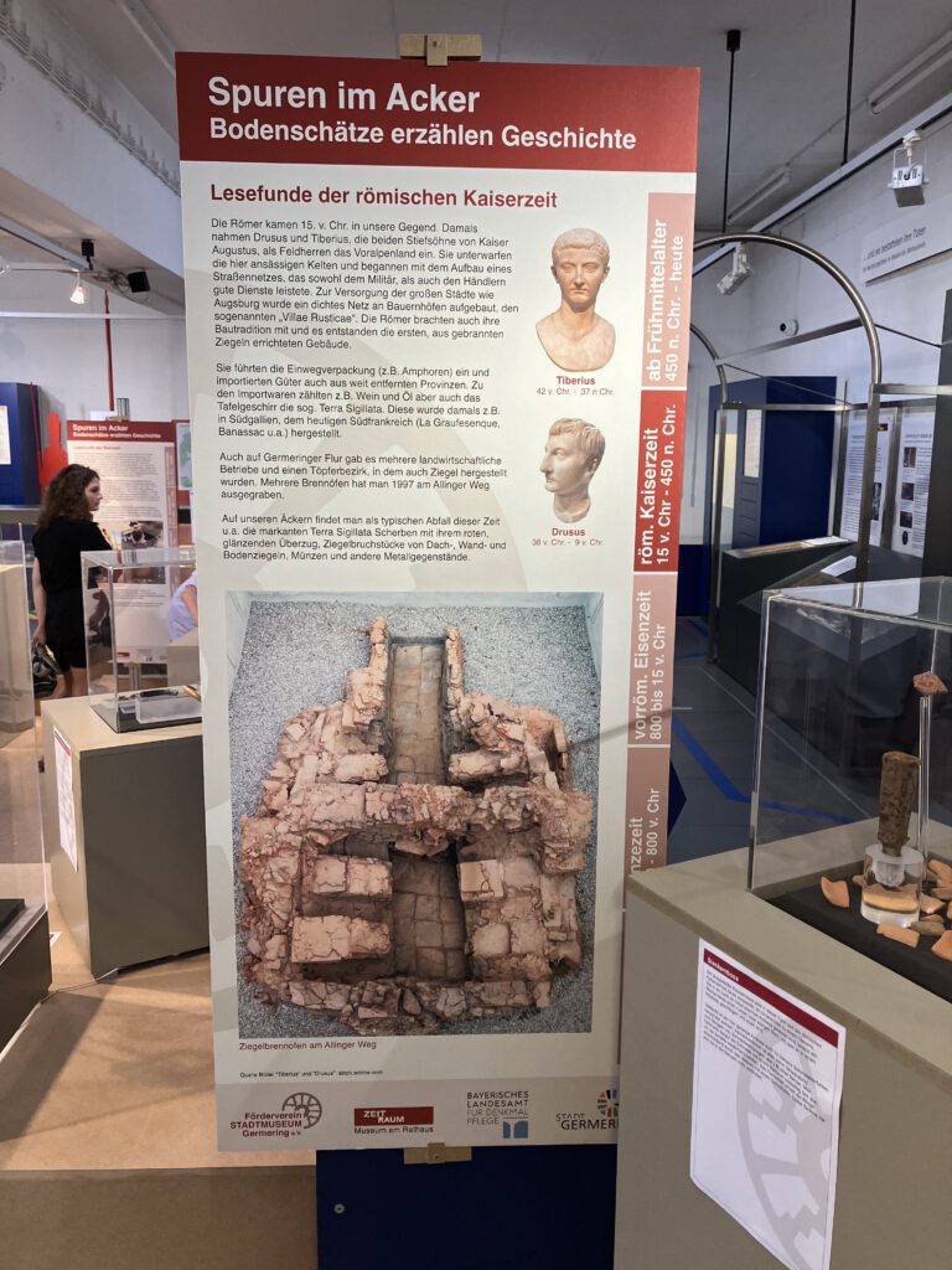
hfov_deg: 49.7
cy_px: 635
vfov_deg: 63.4
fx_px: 1027
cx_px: 476
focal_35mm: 28
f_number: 1.8
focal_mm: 3.99
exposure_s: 1/100
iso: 64
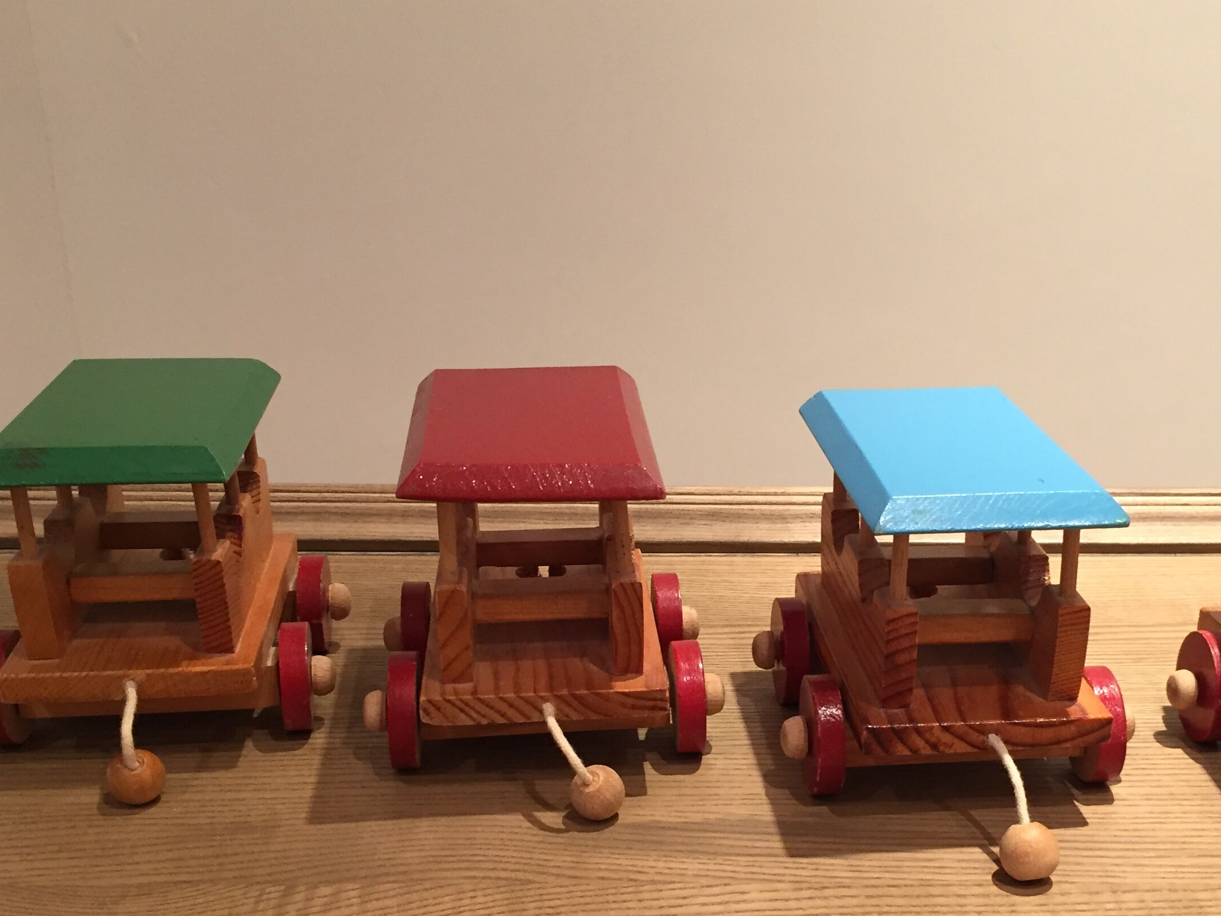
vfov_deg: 32.5
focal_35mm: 44
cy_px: 647
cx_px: 756
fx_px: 1552
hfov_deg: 42.7
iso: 160
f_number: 2.2
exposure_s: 1/33
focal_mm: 4.15
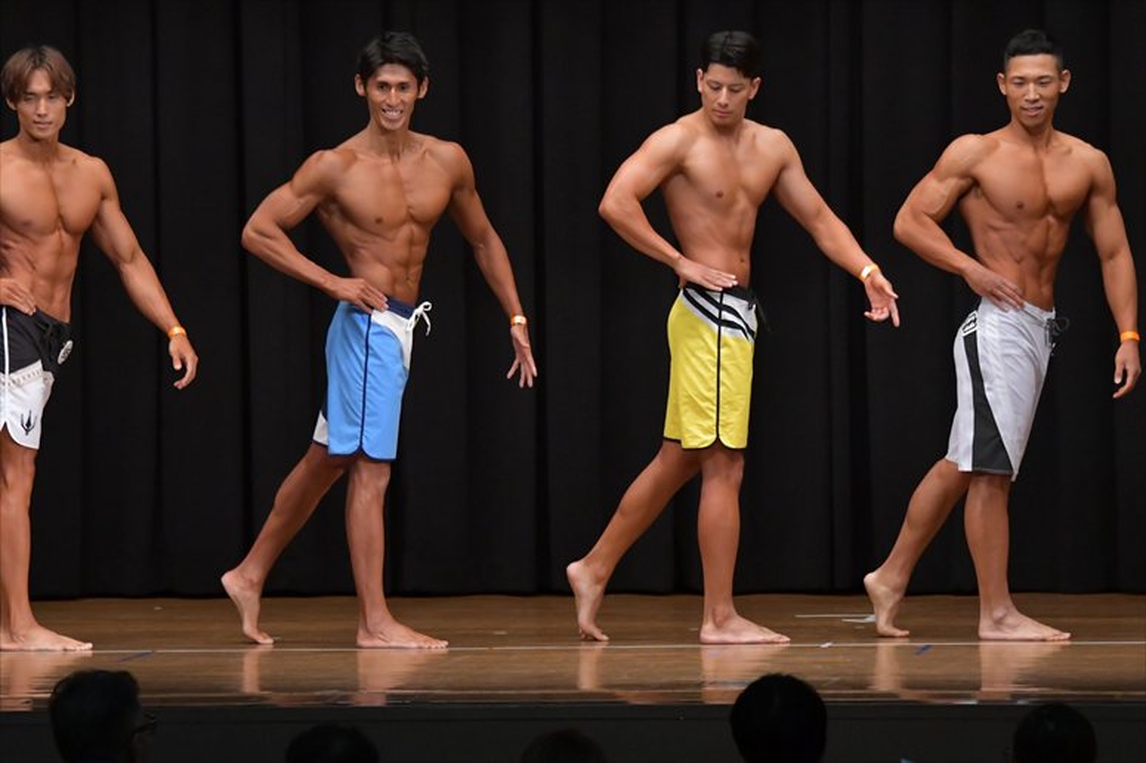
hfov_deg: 9.5
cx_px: 573
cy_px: 382
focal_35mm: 217
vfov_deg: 6.3
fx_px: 6905
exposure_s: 1/400
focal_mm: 145
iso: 5000
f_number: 5.6
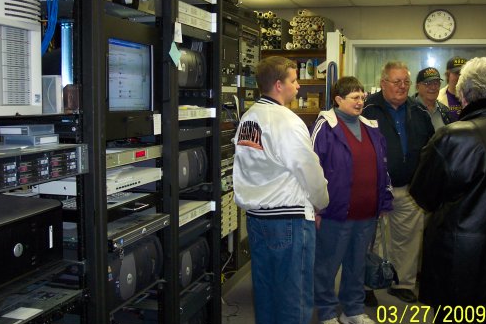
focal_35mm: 43
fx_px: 580
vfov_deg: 31.2
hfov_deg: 45.4
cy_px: 160
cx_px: 270
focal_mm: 8
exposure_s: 1/30
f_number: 2.8
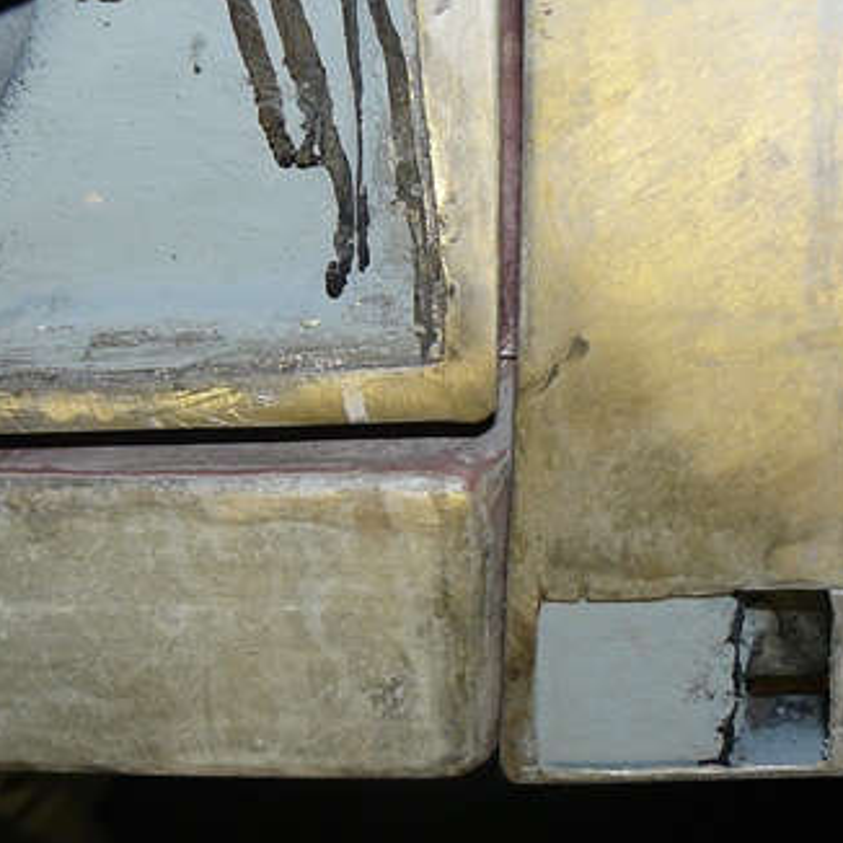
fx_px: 1984
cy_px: 358
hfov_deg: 23.8
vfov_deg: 24.0
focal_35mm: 72
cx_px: 239
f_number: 2.8
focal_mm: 6
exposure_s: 1/25
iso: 100
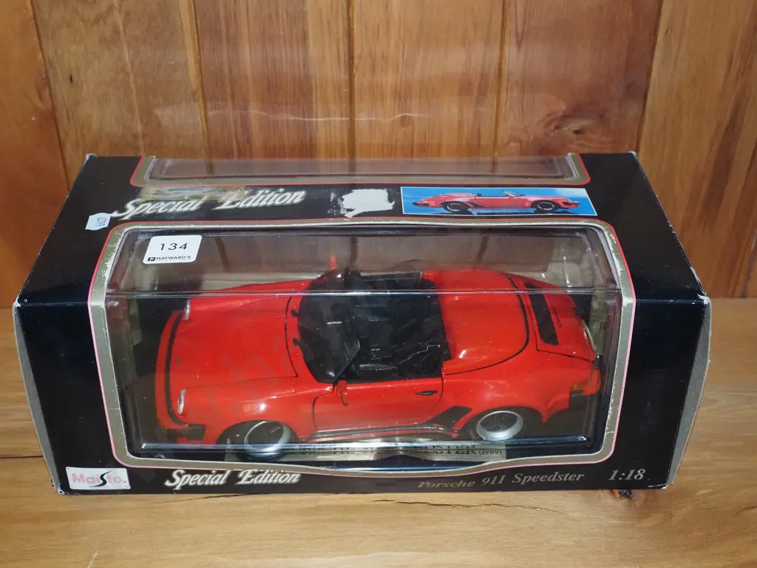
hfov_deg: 42.9
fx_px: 962
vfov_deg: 32.9
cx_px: 378
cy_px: 284
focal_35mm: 44
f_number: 5.6
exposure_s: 1/160
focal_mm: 22
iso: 2500
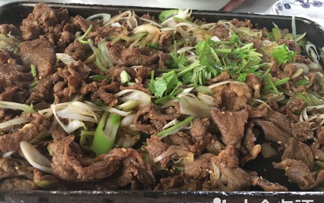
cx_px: 162
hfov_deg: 61.2
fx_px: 274
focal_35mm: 31
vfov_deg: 40.6
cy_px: 110
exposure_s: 1/17
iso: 200
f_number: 2.2
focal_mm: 4.15
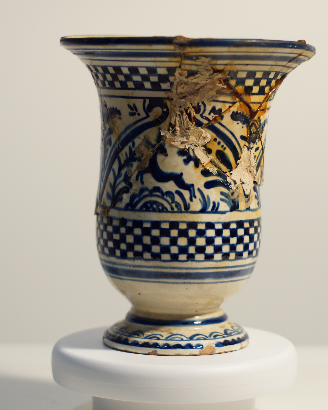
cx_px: 166
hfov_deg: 14.5
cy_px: 205
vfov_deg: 18.1
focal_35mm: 106
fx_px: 1286
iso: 100
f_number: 2.5
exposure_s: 1/80
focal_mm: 50
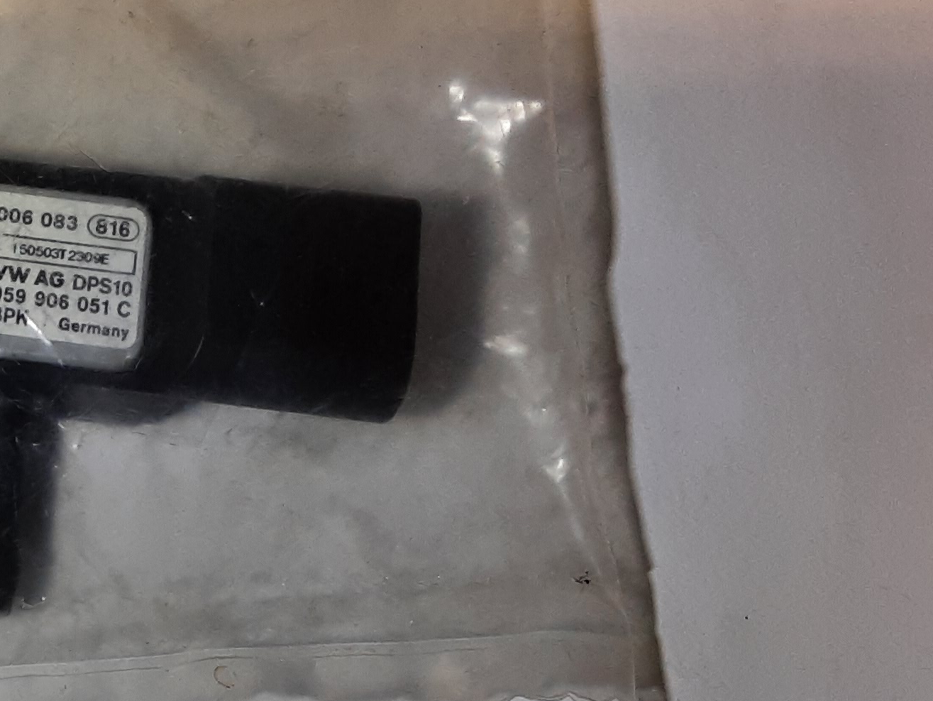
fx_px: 1806
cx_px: -162
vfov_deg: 21.8
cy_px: 513
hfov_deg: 26.1
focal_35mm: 67
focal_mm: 2.91
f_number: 1.9
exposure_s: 1/100
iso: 64
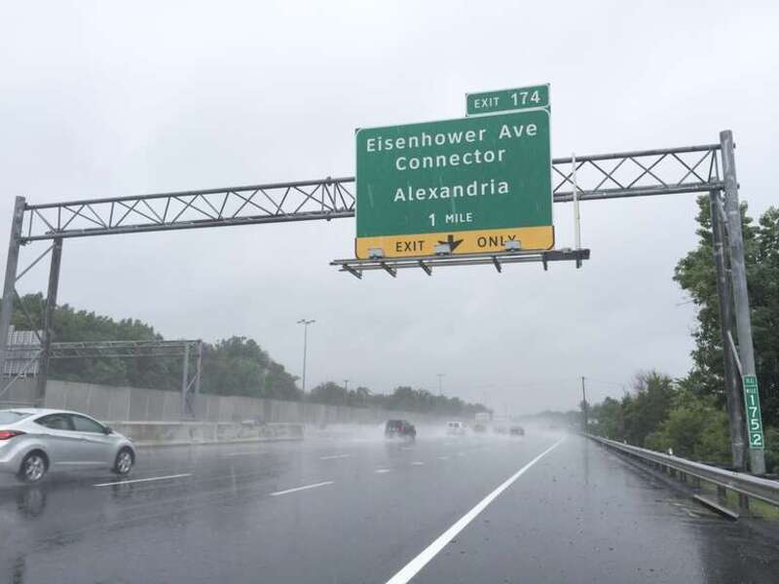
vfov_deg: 48.2
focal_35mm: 29
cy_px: 292
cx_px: 390
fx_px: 653
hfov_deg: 61.7
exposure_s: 1/395
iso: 32
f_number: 2.2
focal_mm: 4.15
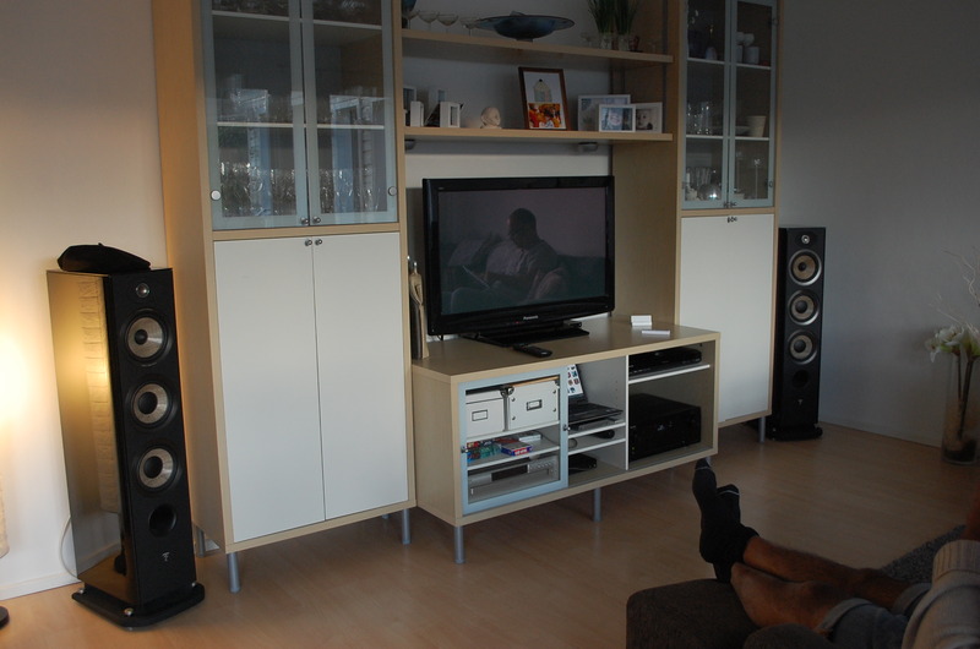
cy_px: 324
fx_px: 897
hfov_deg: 57.3
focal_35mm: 33
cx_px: 490
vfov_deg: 39.8
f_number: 4
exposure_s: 1/30
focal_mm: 22
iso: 720
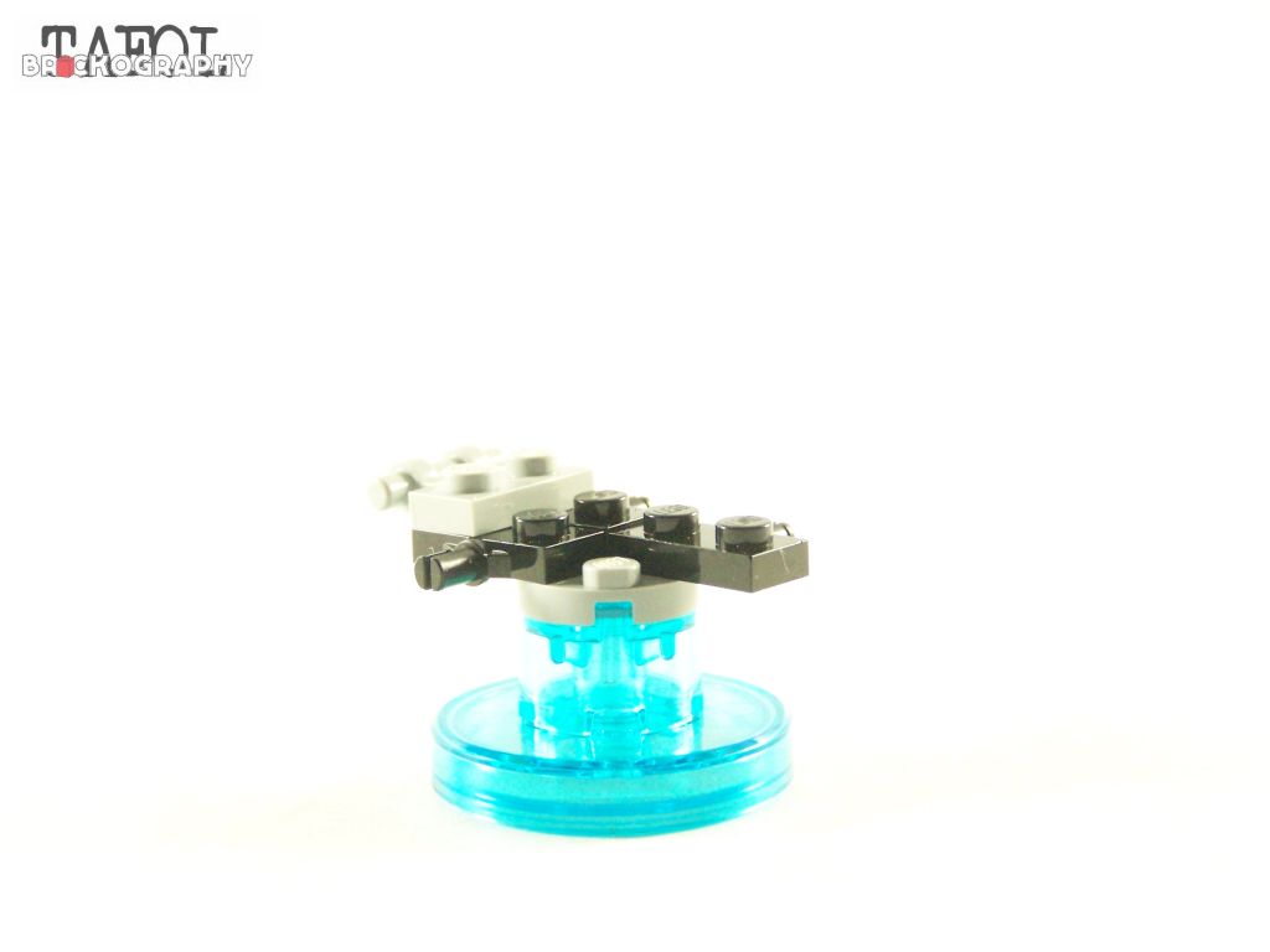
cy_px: 476
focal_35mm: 75
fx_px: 2752
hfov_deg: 26.0
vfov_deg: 19.6
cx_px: 635
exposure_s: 1/45
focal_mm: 12.4
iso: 400
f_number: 3.2
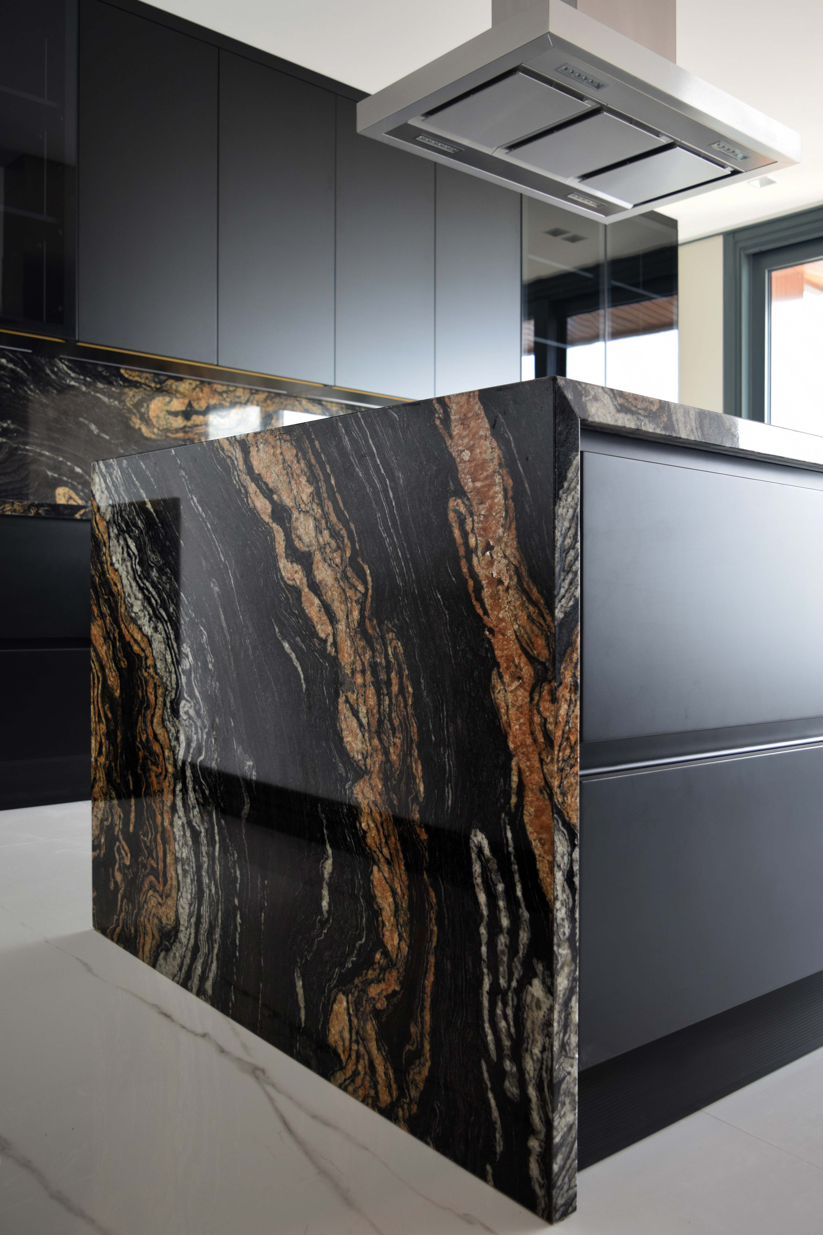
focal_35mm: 30
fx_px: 1029
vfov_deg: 61.9
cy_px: 618
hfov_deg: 43.6
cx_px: 412
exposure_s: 1/60
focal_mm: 20
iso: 400
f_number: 4
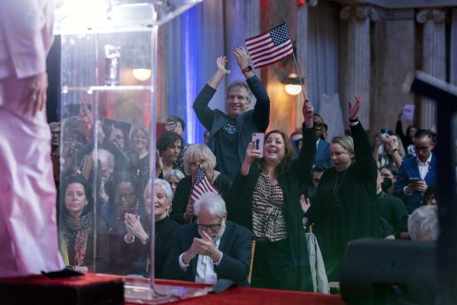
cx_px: 228
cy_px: 152
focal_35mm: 87
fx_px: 1105
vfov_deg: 15.7
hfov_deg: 23.4
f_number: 2.8
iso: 3200
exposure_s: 1/400
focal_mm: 87
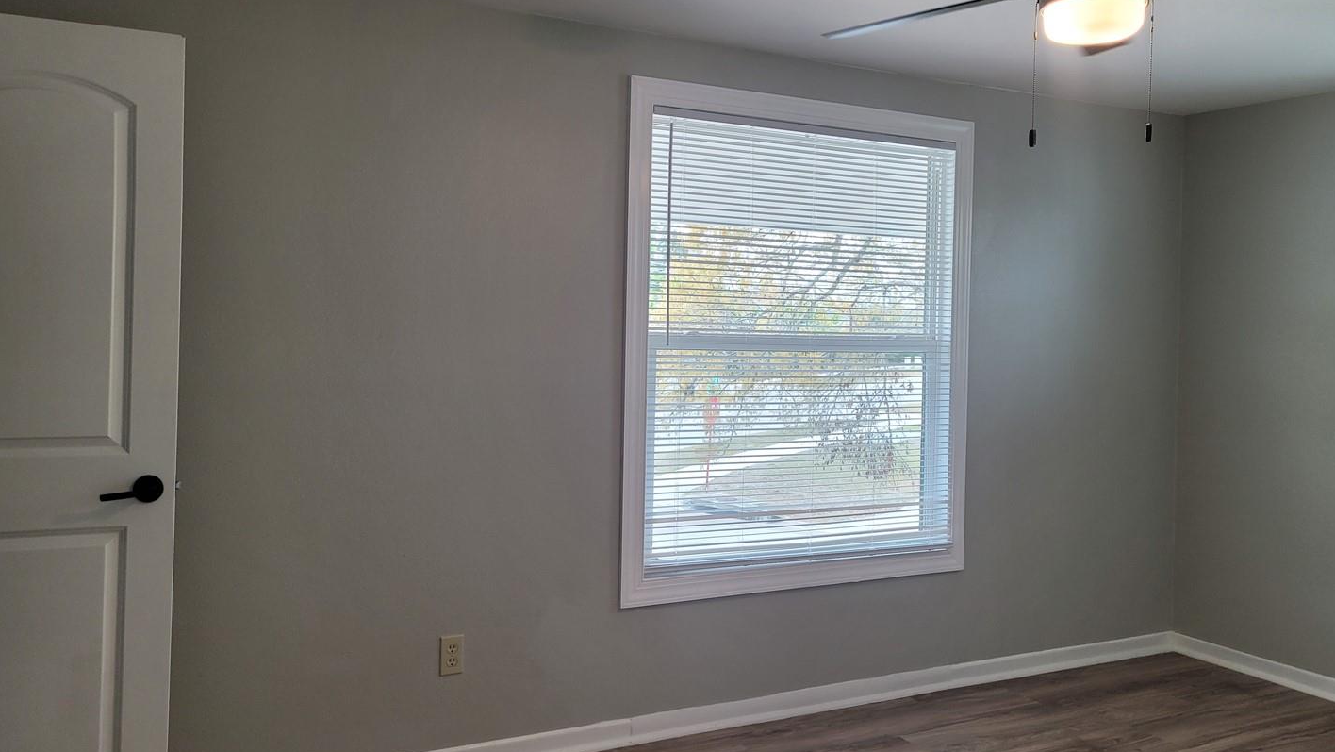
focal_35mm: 32
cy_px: 334
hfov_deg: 61.0
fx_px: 1133
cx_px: 677
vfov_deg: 36.7
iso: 100
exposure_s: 1/120
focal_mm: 5.4
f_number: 1.8
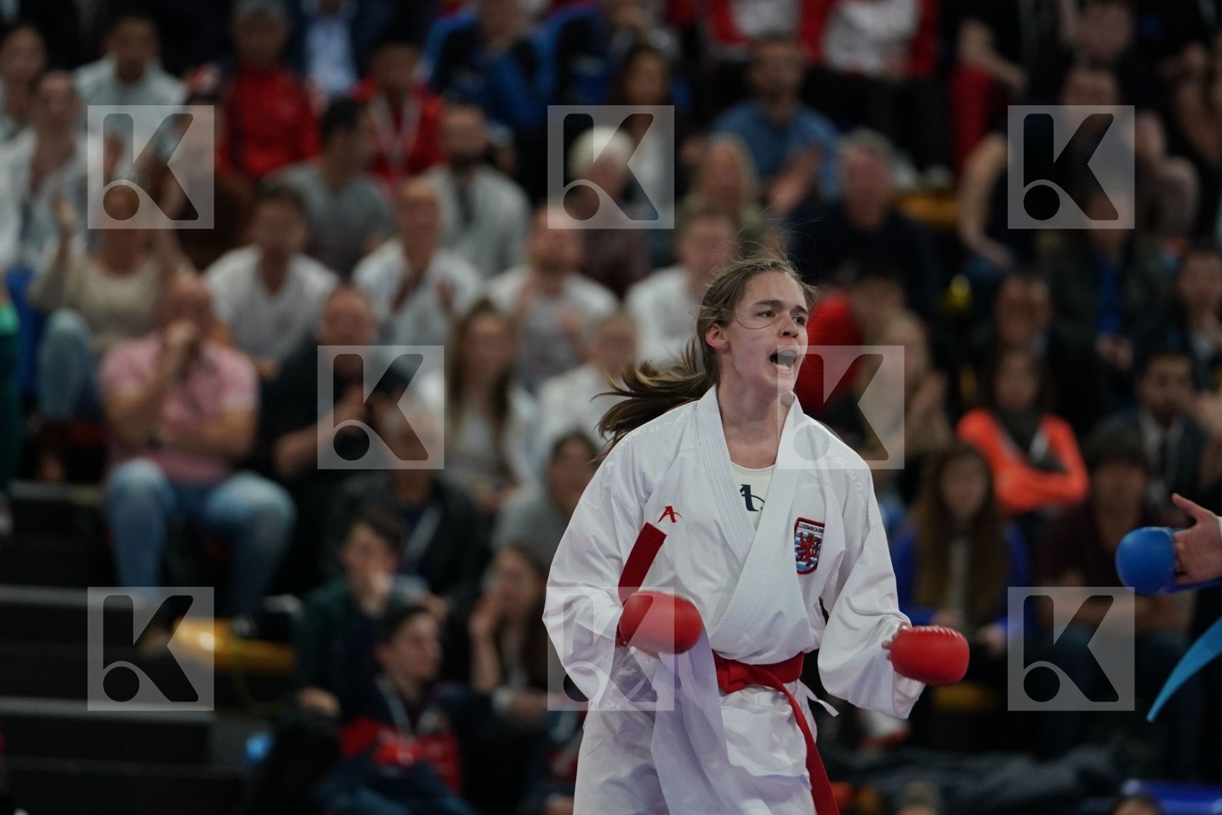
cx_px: 611
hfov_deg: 7.0
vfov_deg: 4.7
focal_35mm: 295
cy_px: 408
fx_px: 10013
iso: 1600
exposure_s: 1/1000
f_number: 2.8
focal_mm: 197
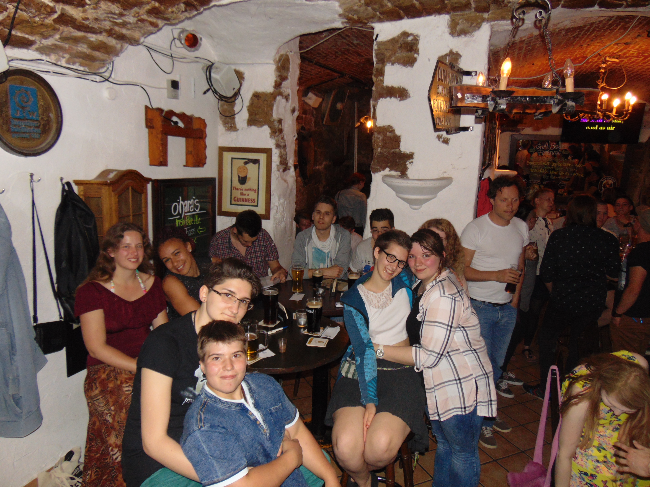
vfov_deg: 54.9
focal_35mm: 25
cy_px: 244
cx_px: 325
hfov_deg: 69.4
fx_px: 469
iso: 200
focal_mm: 4.5
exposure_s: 1/8
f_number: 3
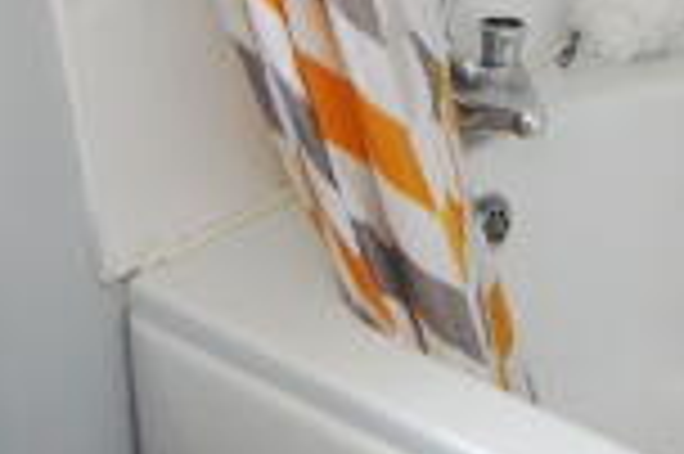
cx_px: 927
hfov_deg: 18.6
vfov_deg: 13.3
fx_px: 1917
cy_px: -20
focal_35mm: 101
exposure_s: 1/100
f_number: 5
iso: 400
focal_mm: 10
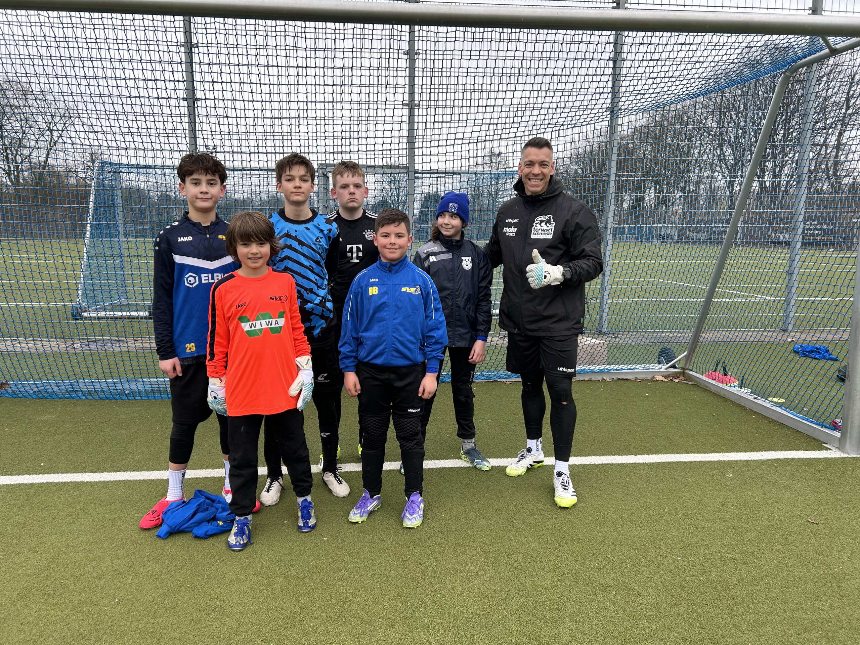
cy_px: 322
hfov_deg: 67.3
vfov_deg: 53.1
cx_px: 430
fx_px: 646
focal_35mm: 26
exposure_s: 1/709
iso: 50
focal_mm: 5.7
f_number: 1.5
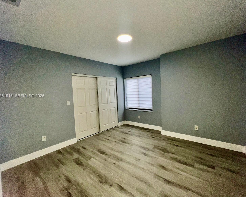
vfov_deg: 88.0
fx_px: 102
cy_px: 96
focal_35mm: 14
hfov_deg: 100.7
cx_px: 127
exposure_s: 1/163
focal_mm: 1.57
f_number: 1.8
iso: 25
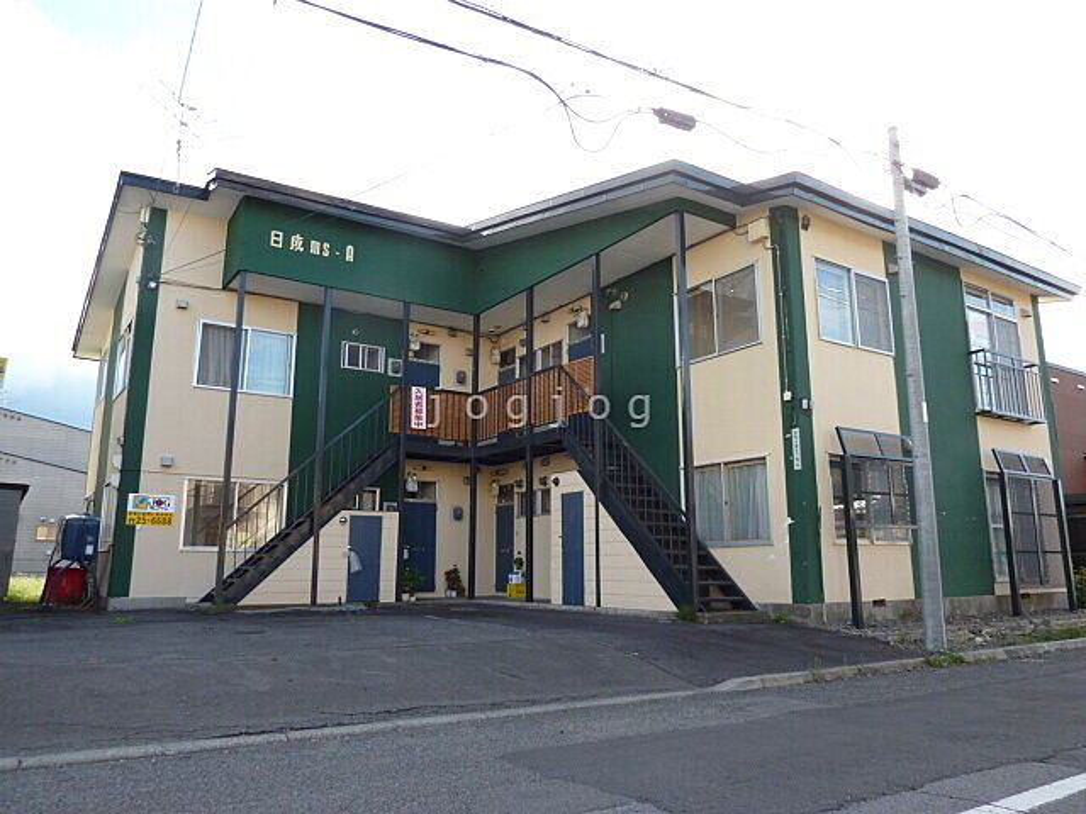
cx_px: 543
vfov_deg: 54.9
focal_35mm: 25
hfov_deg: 69.4
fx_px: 784
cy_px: 407
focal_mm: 4.1
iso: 100
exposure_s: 1/160
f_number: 4
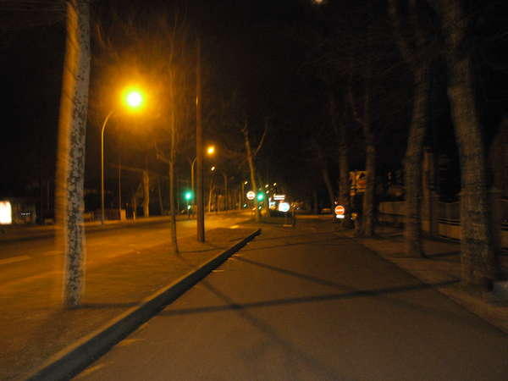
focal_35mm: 38
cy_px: 190
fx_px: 558
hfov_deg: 49.0
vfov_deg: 37.7
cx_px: 254
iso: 400
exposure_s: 1/7.1
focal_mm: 6.3
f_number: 2.9
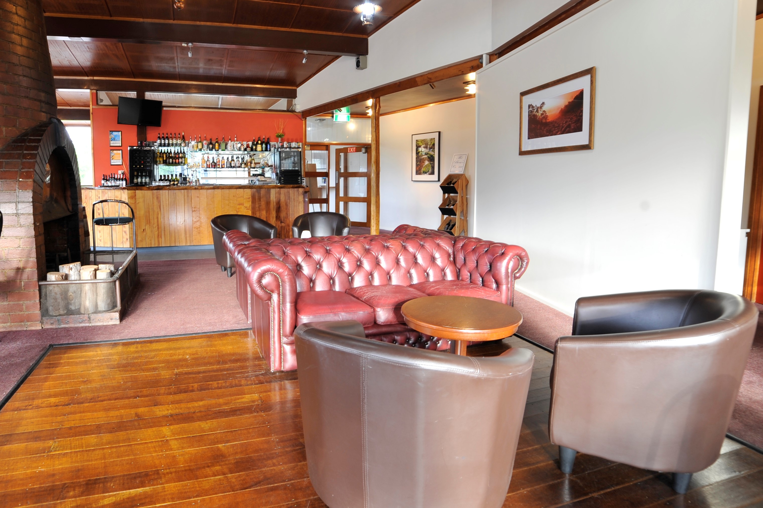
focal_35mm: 14
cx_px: 382
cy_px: 254
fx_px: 297
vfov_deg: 81.1
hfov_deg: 104.3
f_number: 8
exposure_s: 1/2
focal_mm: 14
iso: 200
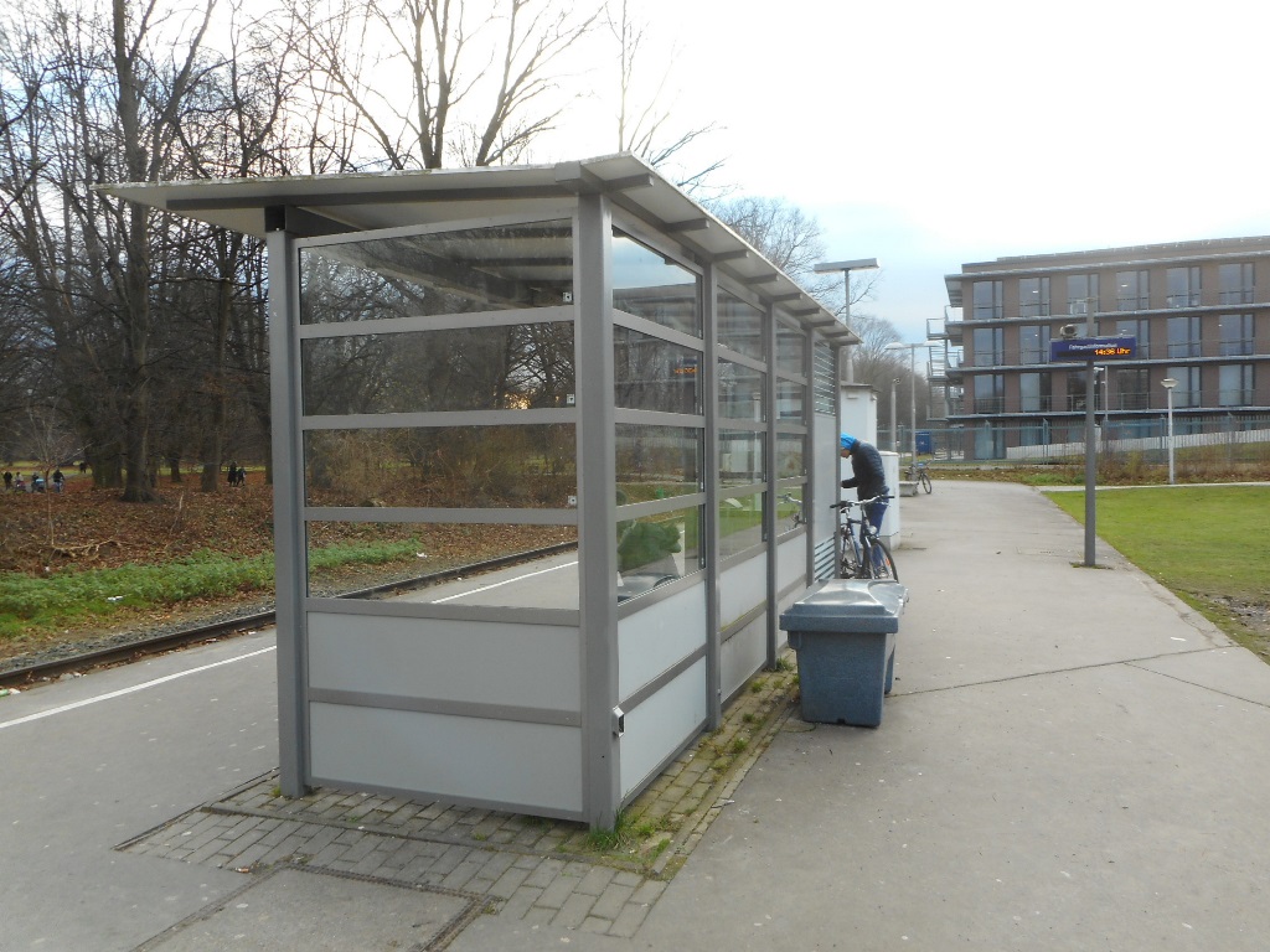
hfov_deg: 69.4
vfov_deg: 54.9
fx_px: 917
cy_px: 476
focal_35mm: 25
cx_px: 635
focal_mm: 4.5
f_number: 3.7
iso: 80
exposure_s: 1/60
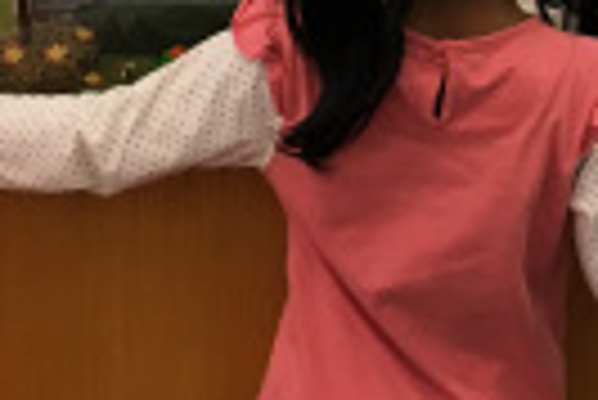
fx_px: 1995
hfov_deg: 16.7
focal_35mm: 120
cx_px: 573
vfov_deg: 10.6
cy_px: -371
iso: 64
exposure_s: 1/30
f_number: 2.2
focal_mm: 4.15
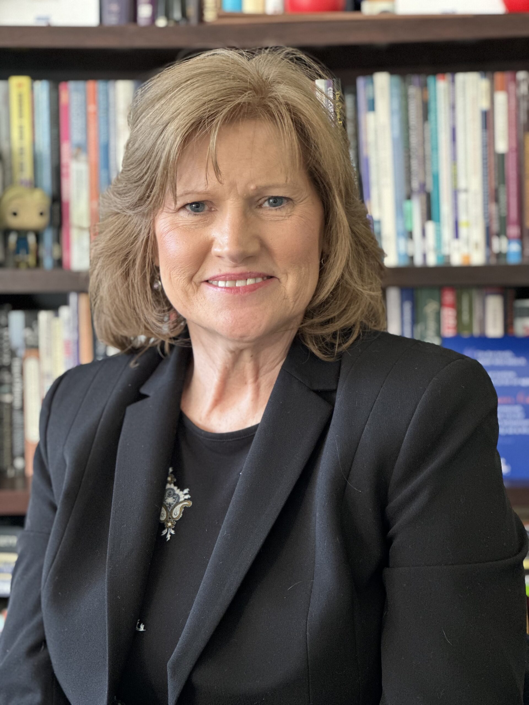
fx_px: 1569
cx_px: 264
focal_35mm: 77
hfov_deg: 19.1
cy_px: 352
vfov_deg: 25.3
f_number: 2.8
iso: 200
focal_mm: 9
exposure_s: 1/40
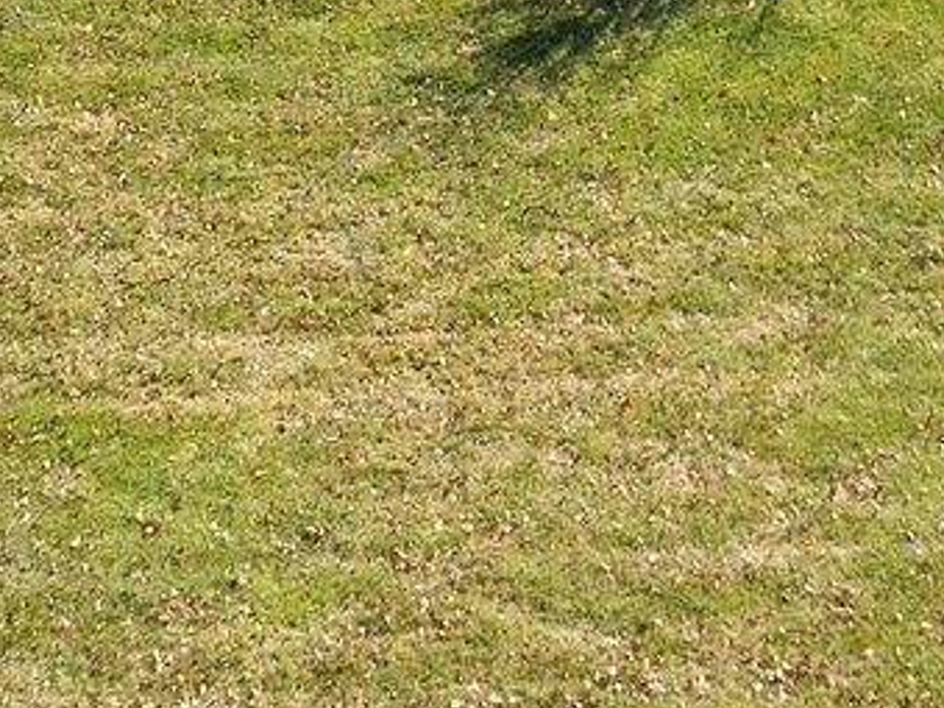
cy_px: -492
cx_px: 1069
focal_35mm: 145
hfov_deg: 13.3
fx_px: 3953
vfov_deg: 9.8
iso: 400
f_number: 2.8
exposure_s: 1/3200
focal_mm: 12.29
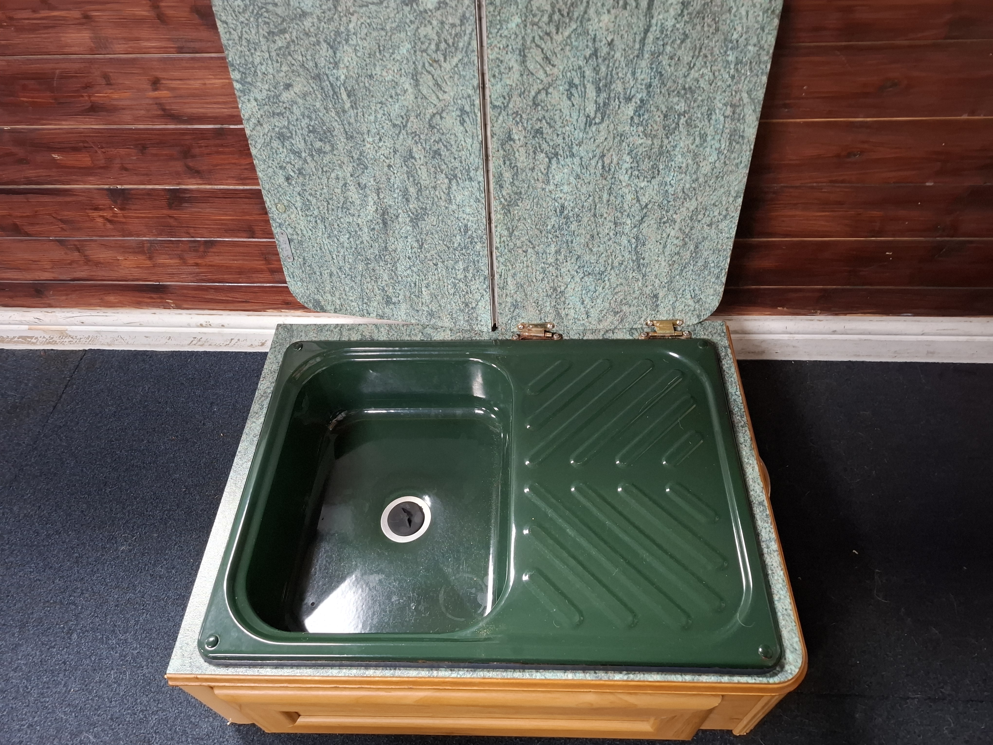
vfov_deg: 58.9
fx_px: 660
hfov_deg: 73.9
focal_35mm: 23
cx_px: 496
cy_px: 372
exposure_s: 1/25
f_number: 1.8
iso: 500
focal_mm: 5.54
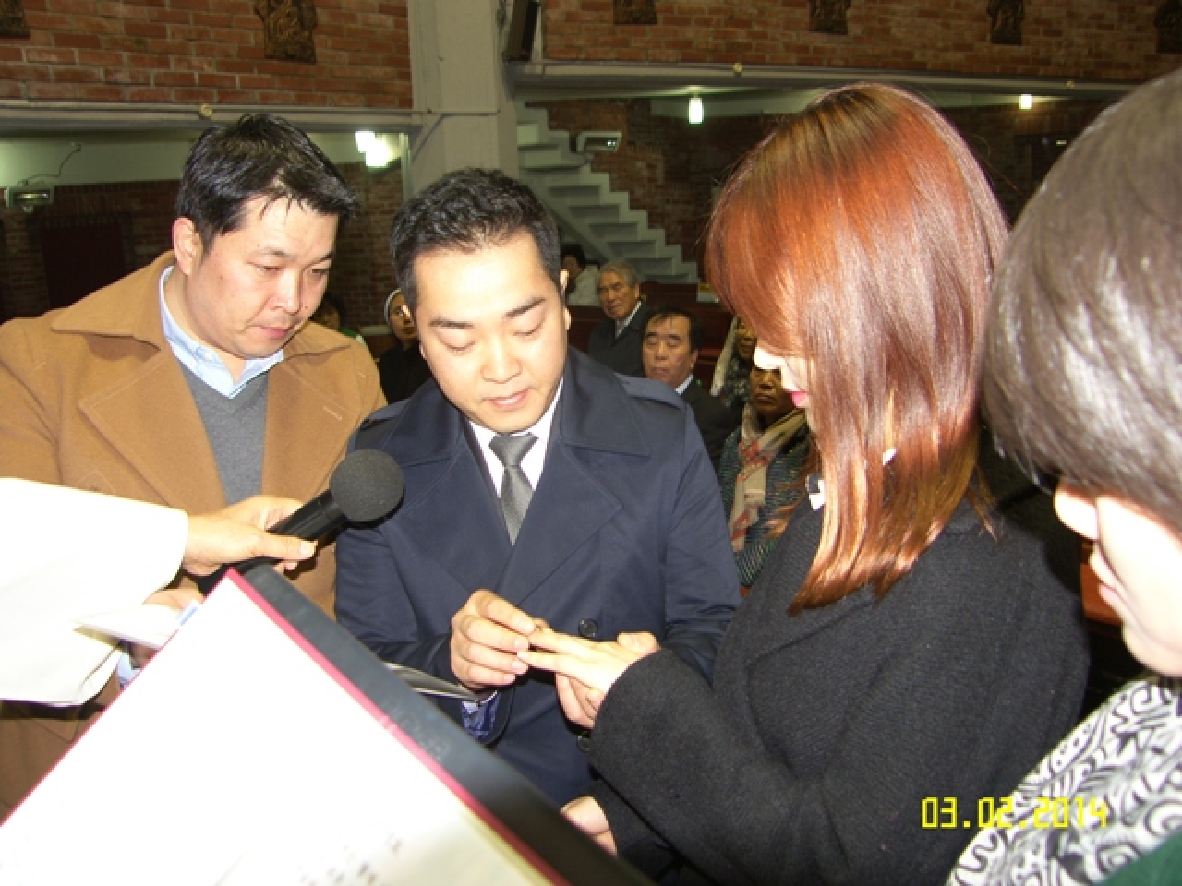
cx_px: 591
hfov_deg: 63.4
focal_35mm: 28
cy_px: 443
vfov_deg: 49.7
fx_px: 956
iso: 50
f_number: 2.2
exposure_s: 1/30
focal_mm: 7.4
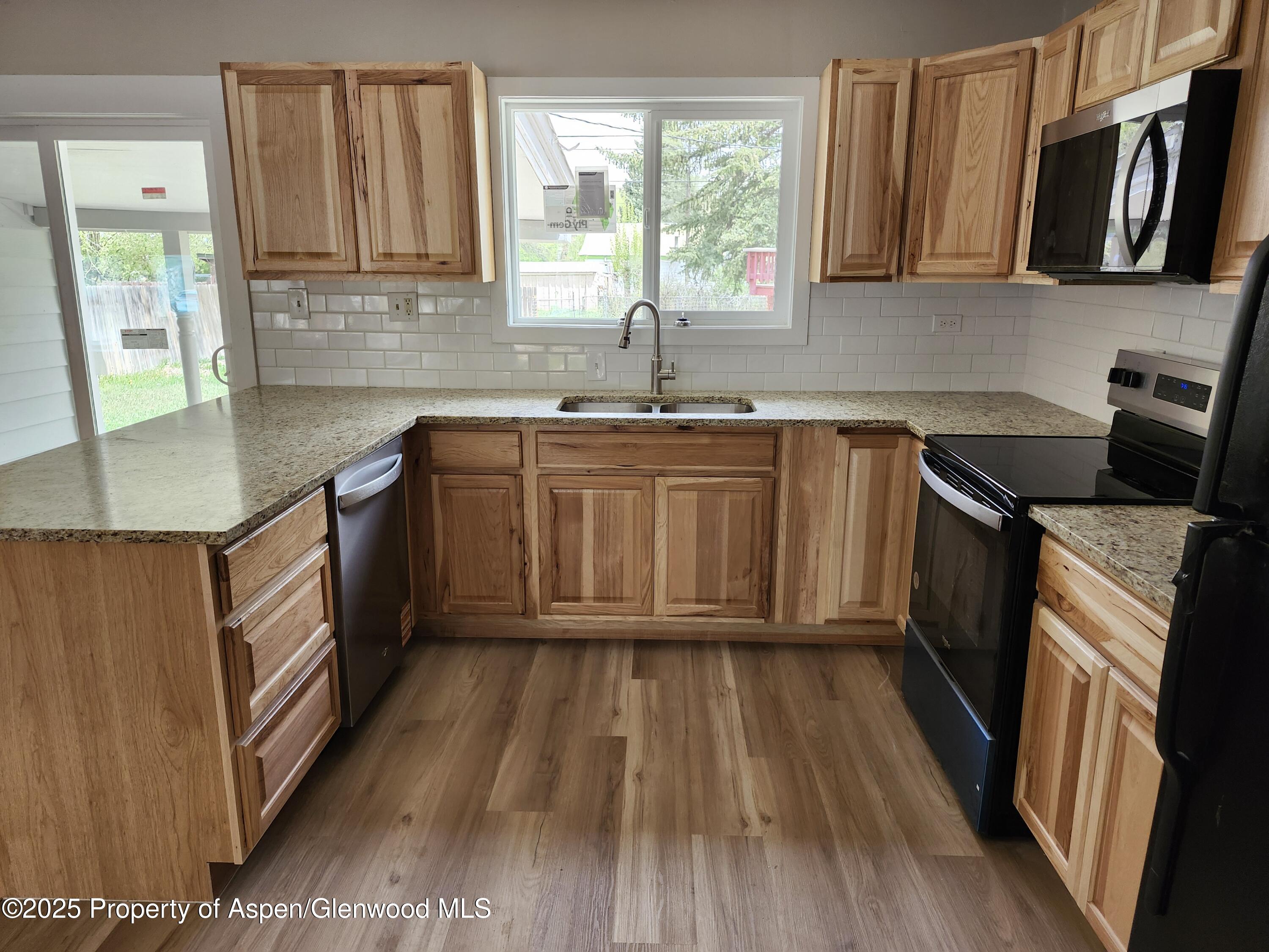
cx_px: 634
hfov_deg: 73.9
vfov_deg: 58.9
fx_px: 843
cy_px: 476
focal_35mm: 23
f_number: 1.8
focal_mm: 5.54
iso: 200
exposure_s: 1/180
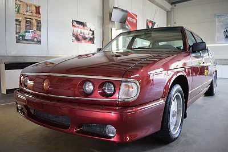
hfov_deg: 61.9
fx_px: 190
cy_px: 76
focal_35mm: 30
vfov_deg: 43.6
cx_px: 114
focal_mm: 20
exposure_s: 1/60
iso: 500
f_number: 4
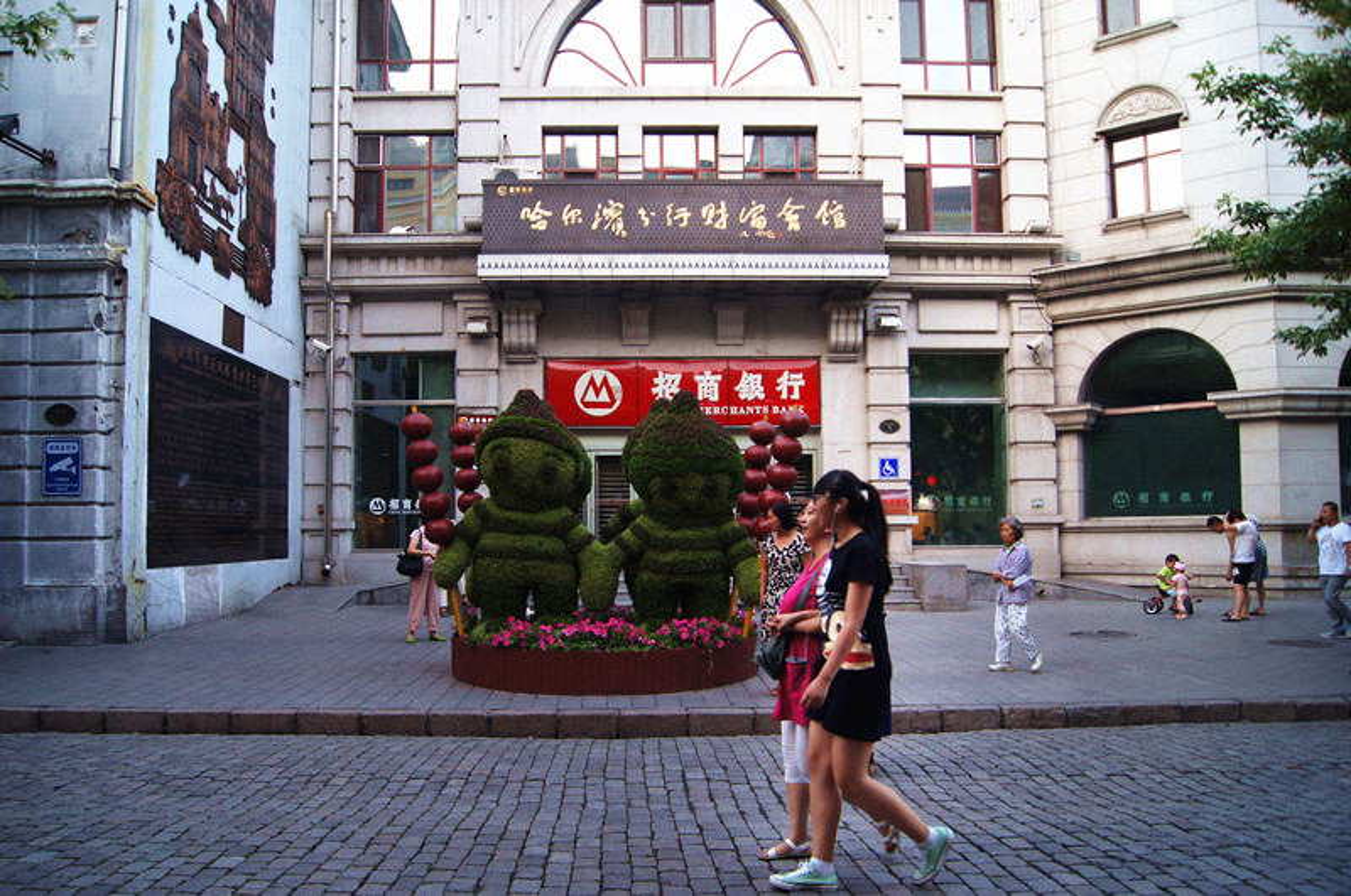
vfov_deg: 47.8
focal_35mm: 27
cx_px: 676
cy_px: 448
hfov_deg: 67.5
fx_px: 1012
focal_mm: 18
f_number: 4
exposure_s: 1/160
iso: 800
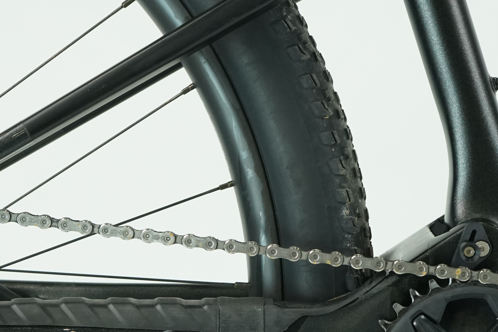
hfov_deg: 19.1
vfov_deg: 12.7
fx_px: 1480
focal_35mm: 107
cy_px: 282
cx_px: 217
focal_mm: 44
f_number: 5.6
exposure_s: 1/200
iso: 1600
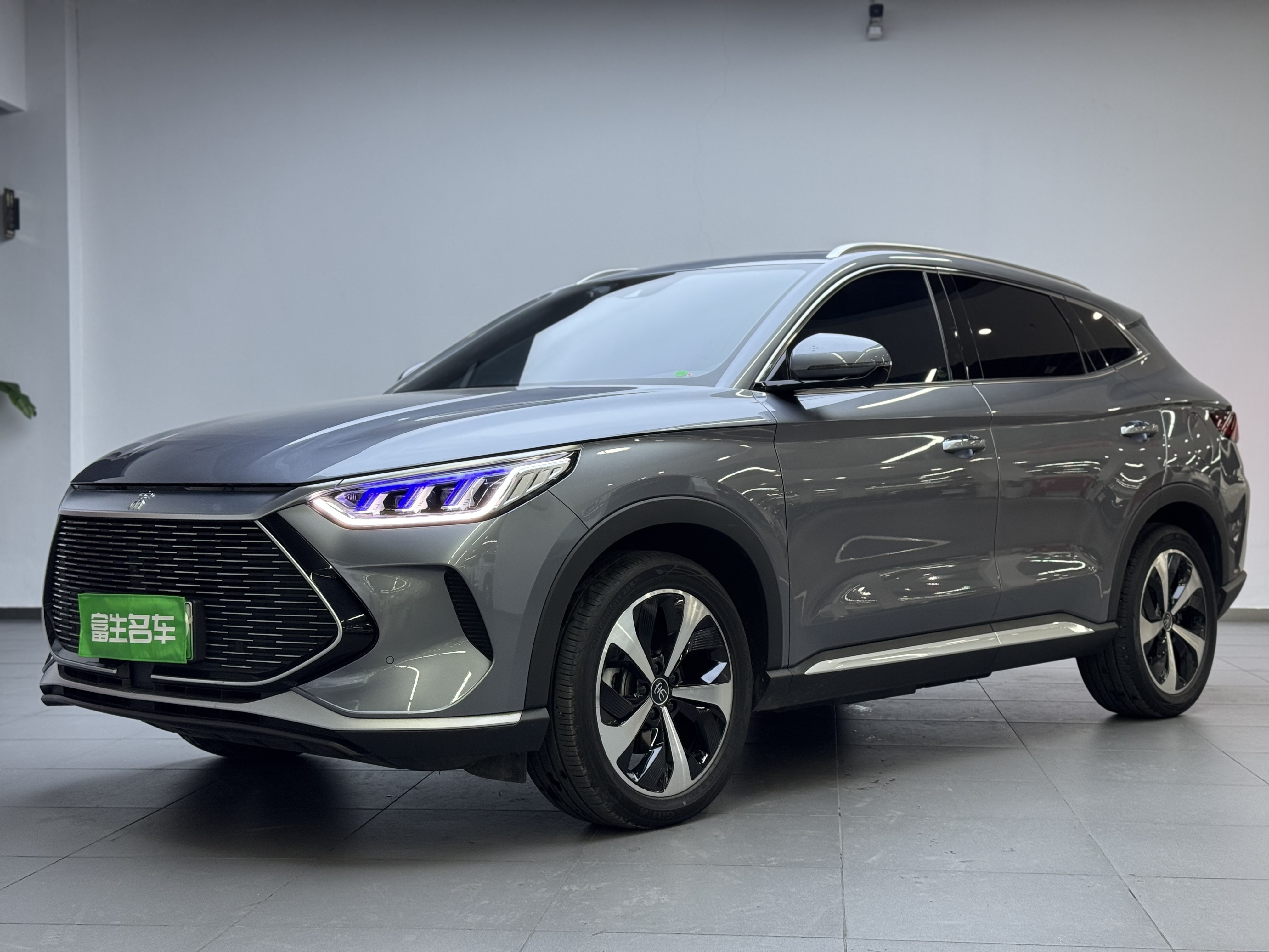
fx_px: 1760
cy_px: 476
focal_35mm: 48
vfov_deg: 30.3
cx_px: 634
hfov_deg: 39.7
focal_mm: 6.76
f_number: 1.78
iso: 80
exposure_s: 1/100
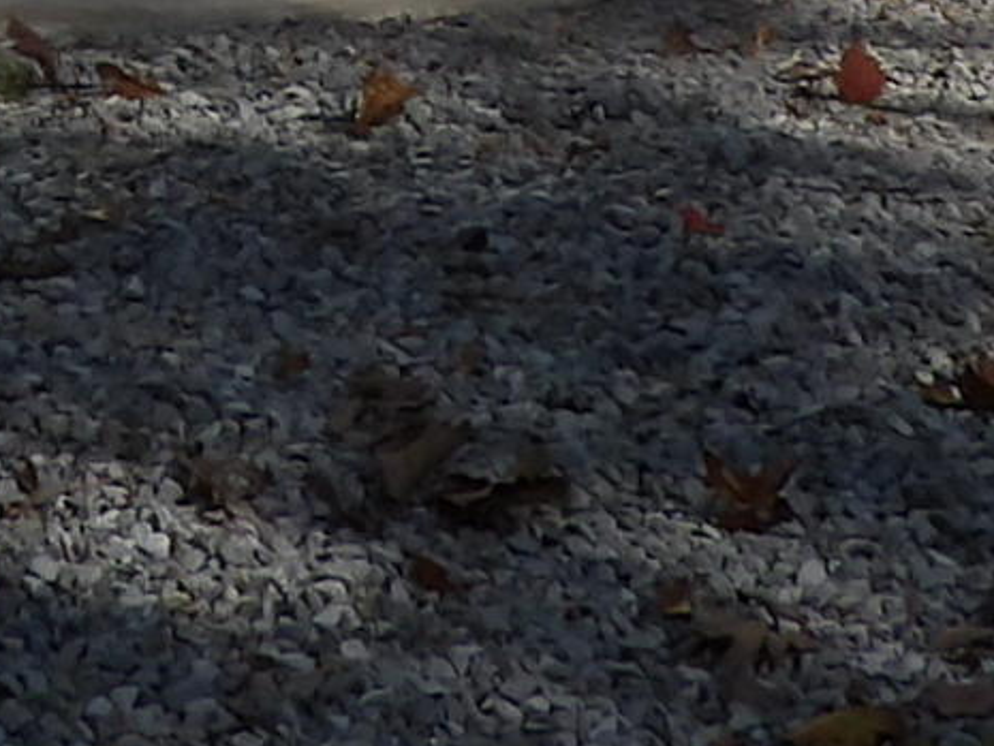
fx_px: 6118
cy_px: -1342
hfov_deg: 9.1
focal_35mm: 213
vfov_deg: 6.5
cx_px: -447
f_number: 3.6
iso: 100
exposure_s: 1/428
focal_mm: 5.9
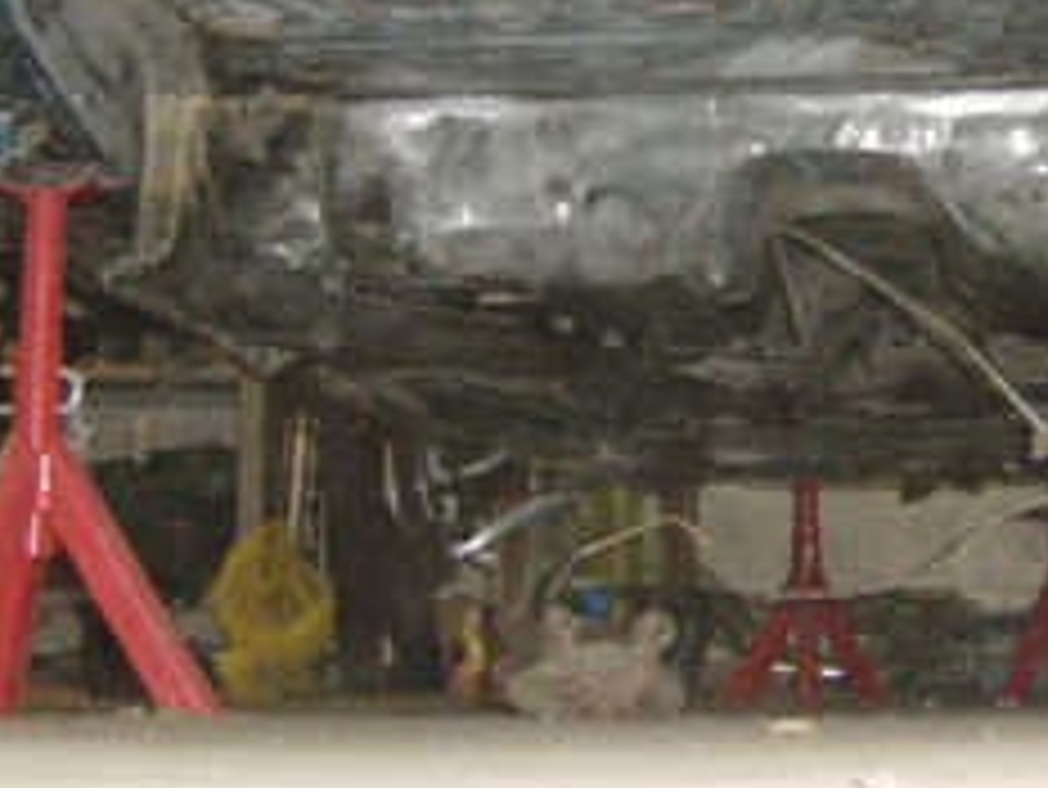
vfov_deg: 15.4
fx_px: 2908
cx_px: 787
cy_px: 239
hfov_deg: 20.3
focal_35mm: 96
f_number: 2.8
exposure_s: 1/30
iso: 218
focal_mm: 5.95
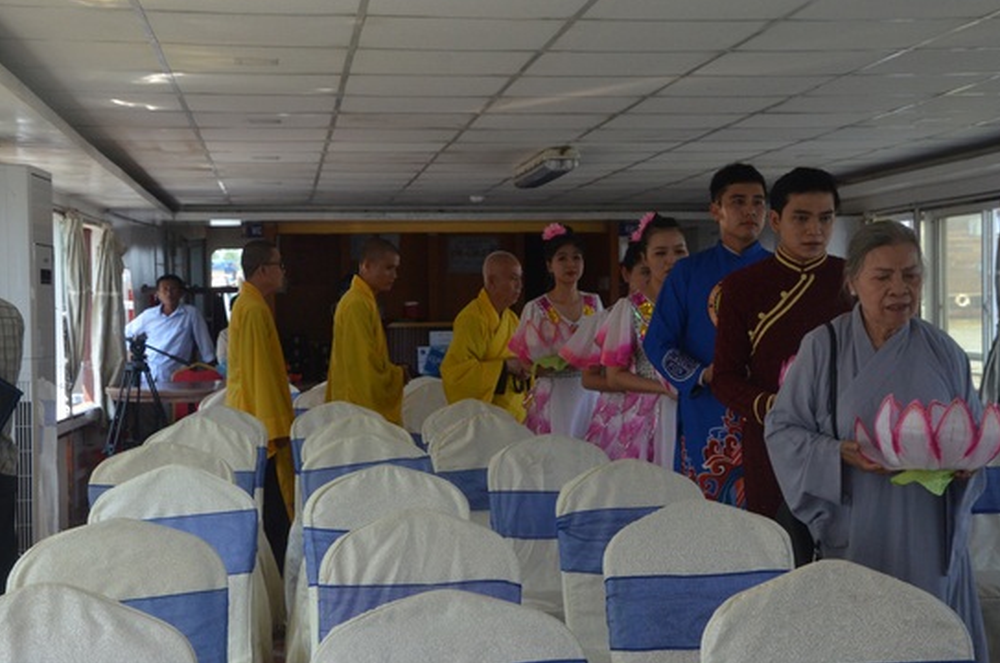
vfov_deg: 22.2
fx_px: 1691
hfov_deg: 32.9
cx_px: 521
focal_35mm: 61
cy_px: 384
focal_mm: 34
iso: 1000
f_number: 10
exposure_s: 1/400
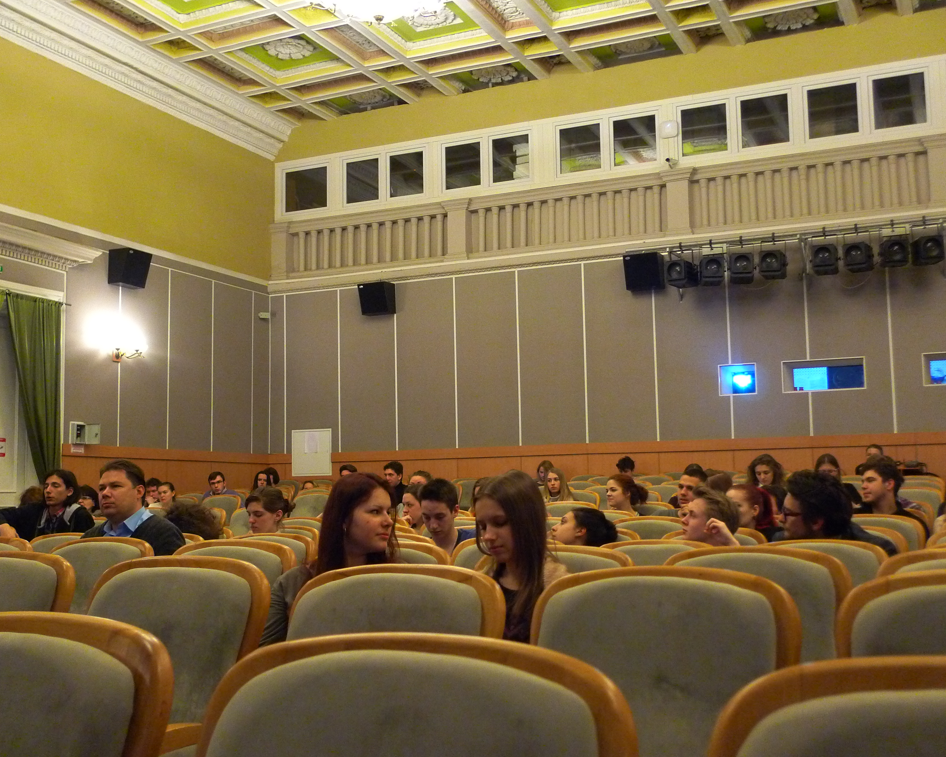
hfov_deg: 46.8
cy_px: 375
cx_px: 451
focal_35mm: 39
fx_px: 1092
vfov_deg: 38.2
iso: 800
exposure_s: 1/50
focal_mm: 7.9
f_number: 2.4
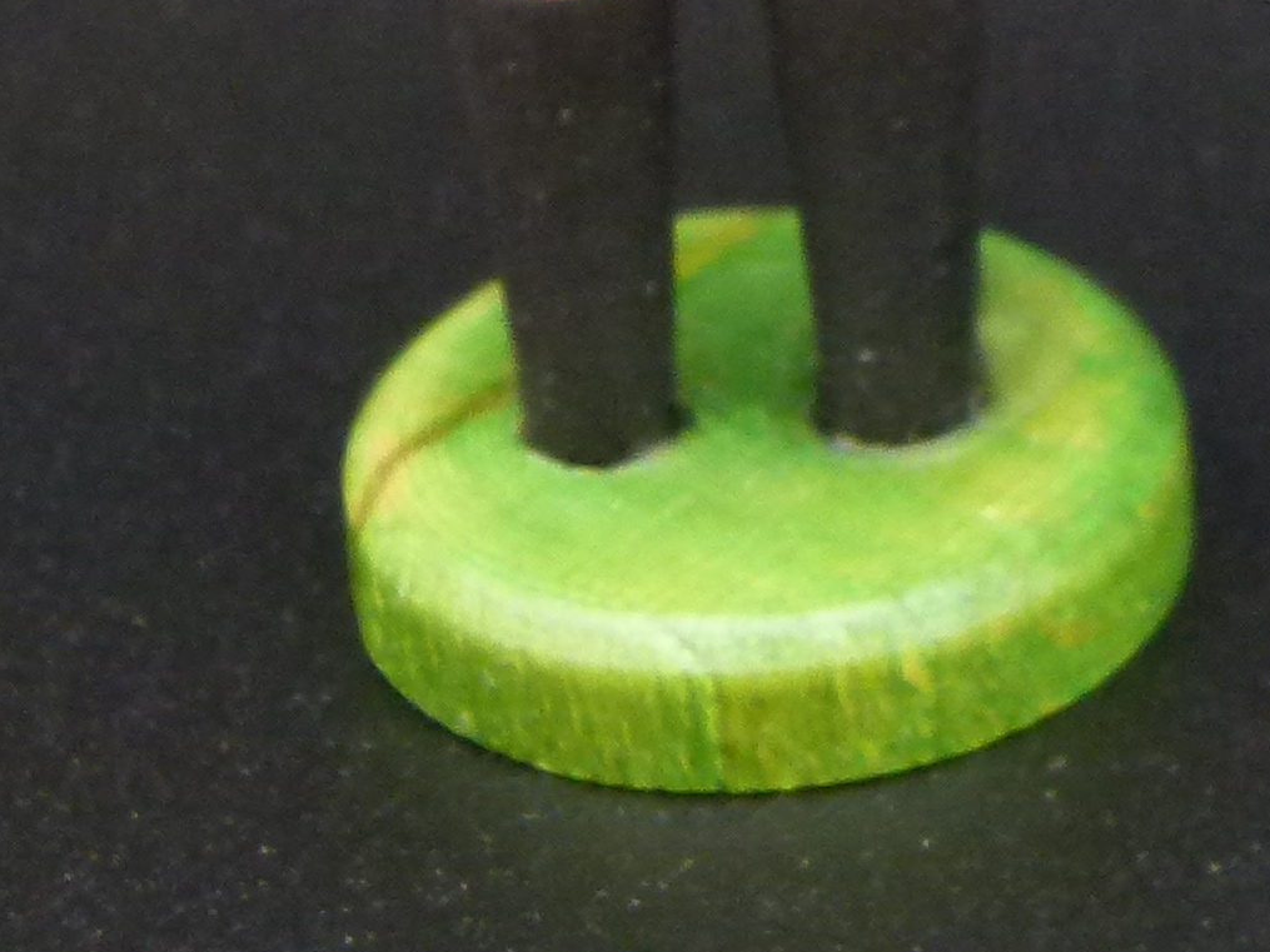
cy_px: -826
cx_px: 2340
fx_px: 7960
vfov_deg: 6.7
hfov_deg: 8.7
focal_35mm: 217
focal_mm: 9.2
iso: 250
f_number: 3.2
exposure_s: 1/60
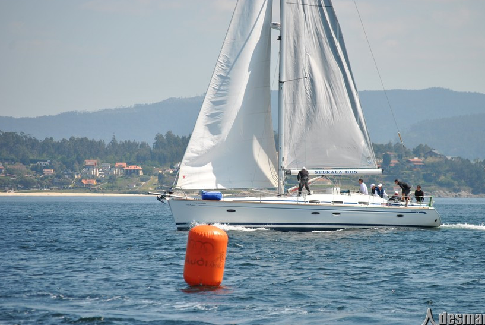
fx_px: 2773
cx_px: 264
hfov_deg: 10.0
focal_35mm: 206
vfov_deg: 6.7
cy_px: 160
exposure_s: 1/500
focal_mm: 125
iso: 100
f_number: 5.6
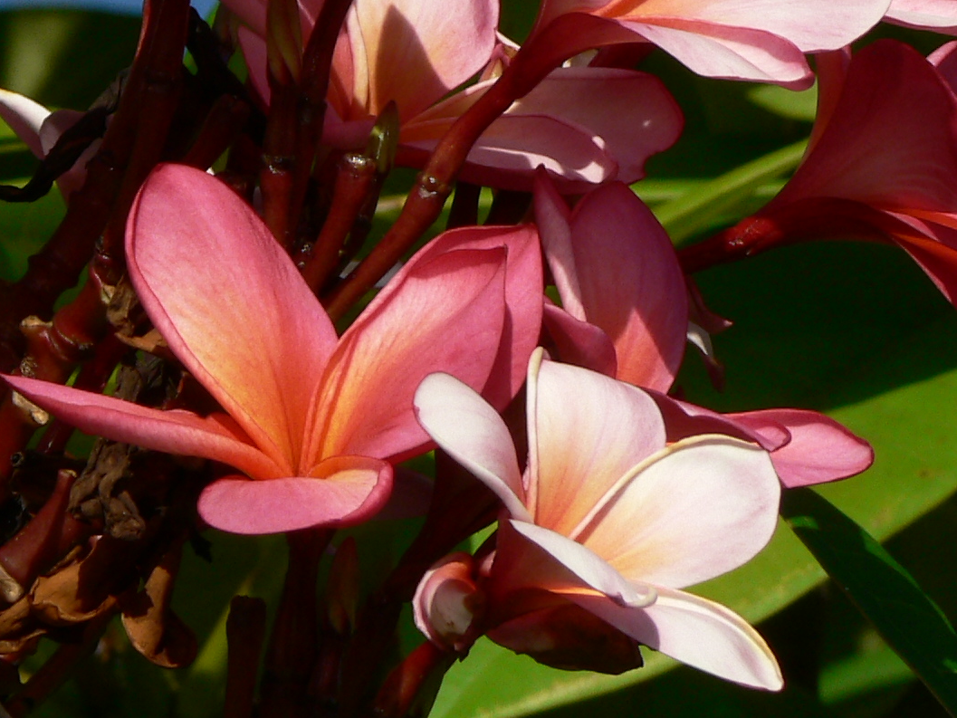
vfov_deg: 4.2
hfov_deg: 5.5
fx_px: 9843
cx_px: -135
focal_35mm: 356
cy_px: 5
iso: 80
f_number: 5.6
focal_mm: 24.6
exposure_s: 1/400
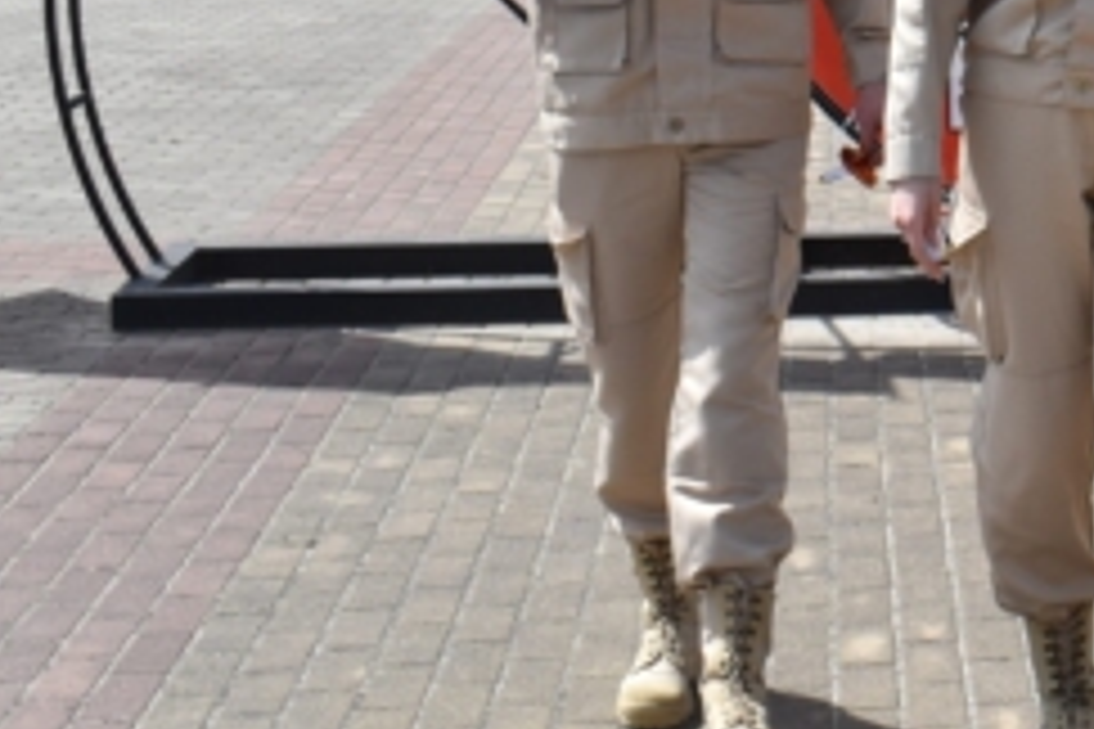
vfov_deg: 15.6
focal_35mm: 85
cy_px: -72
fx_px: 2590
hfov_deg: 22.1
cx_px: 1301
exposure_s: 1/400
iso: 200
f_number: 10
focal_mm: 23
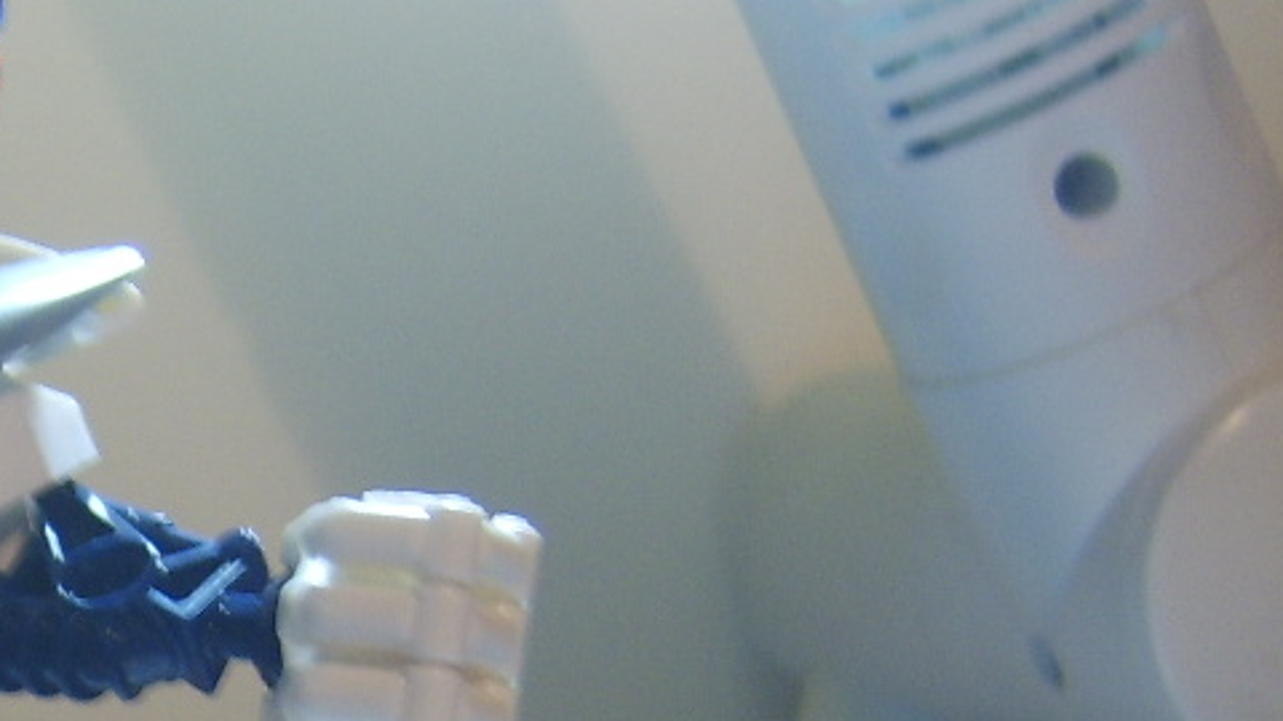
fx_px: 3062
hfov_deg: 22.1
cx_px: -203
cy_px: 1049
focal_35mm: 90
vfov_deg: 12.8
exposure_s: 1/16
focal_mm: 8.13
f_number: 2.7
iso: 71
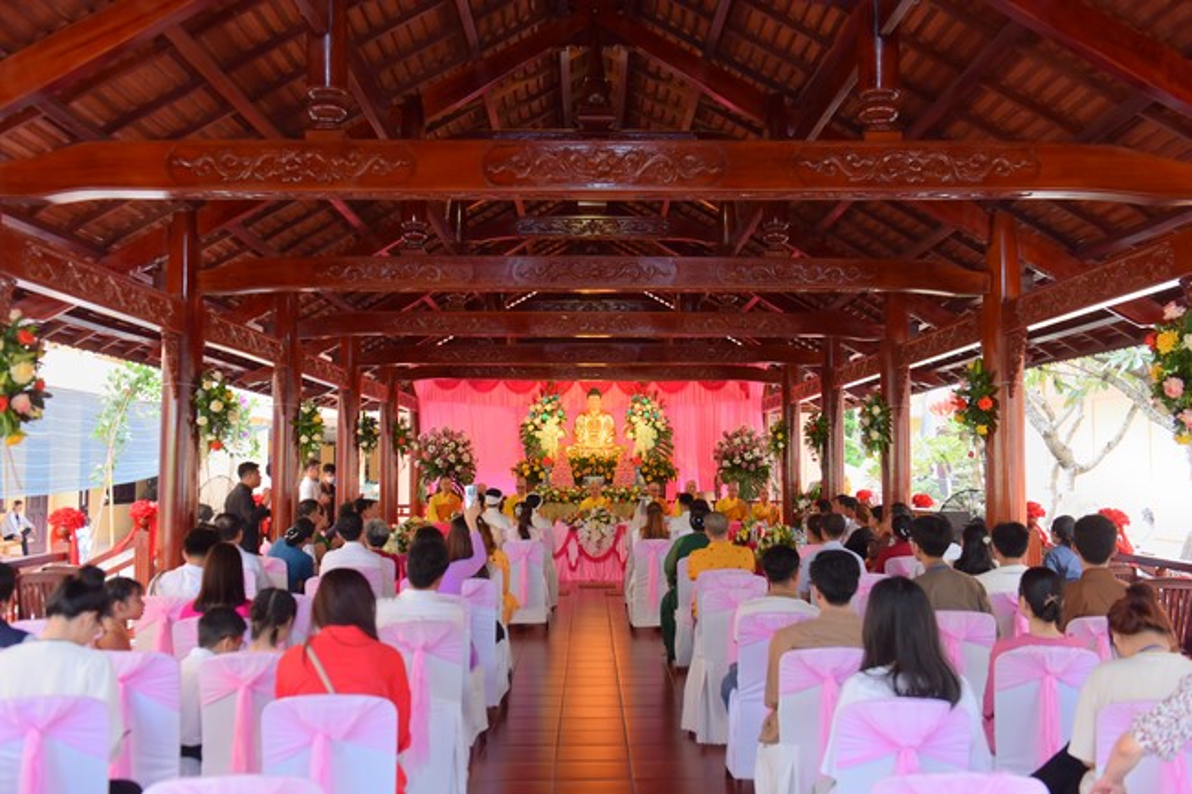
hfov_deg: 50.7
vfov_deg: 35.0
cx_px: 596
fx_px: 1258
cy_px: 397
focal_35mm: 38
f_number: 3.5
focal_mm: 38
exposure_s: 1/125
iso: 500
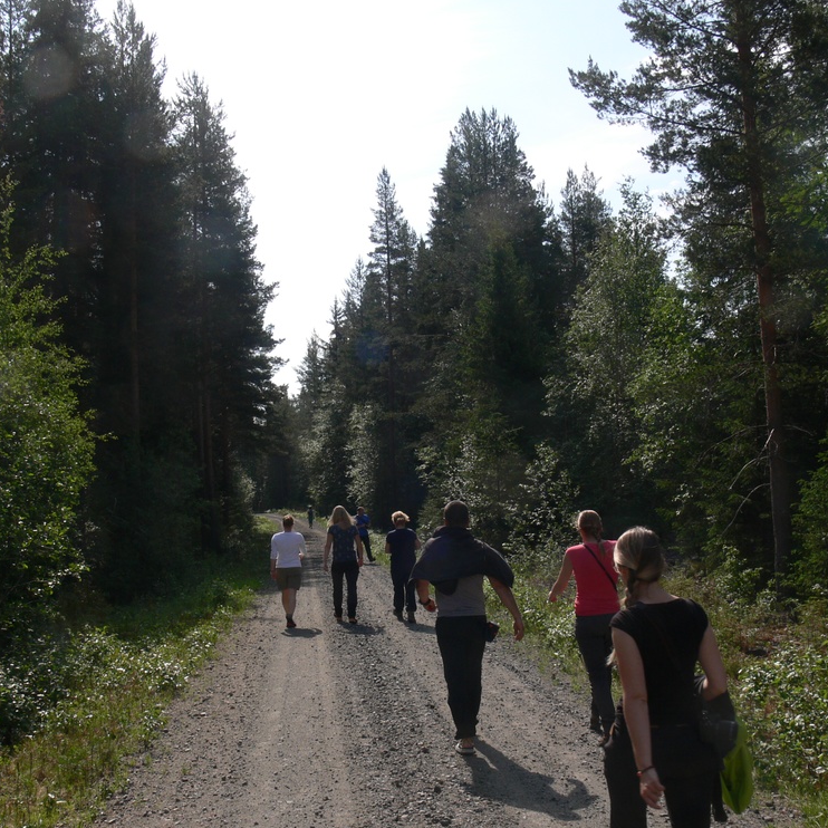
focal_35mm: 42
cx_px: 407
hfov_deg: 40.0
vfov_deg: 40.0
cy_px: 411
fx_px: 1137
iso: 80
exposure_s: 1/125
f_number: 5.6
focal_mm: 7.4
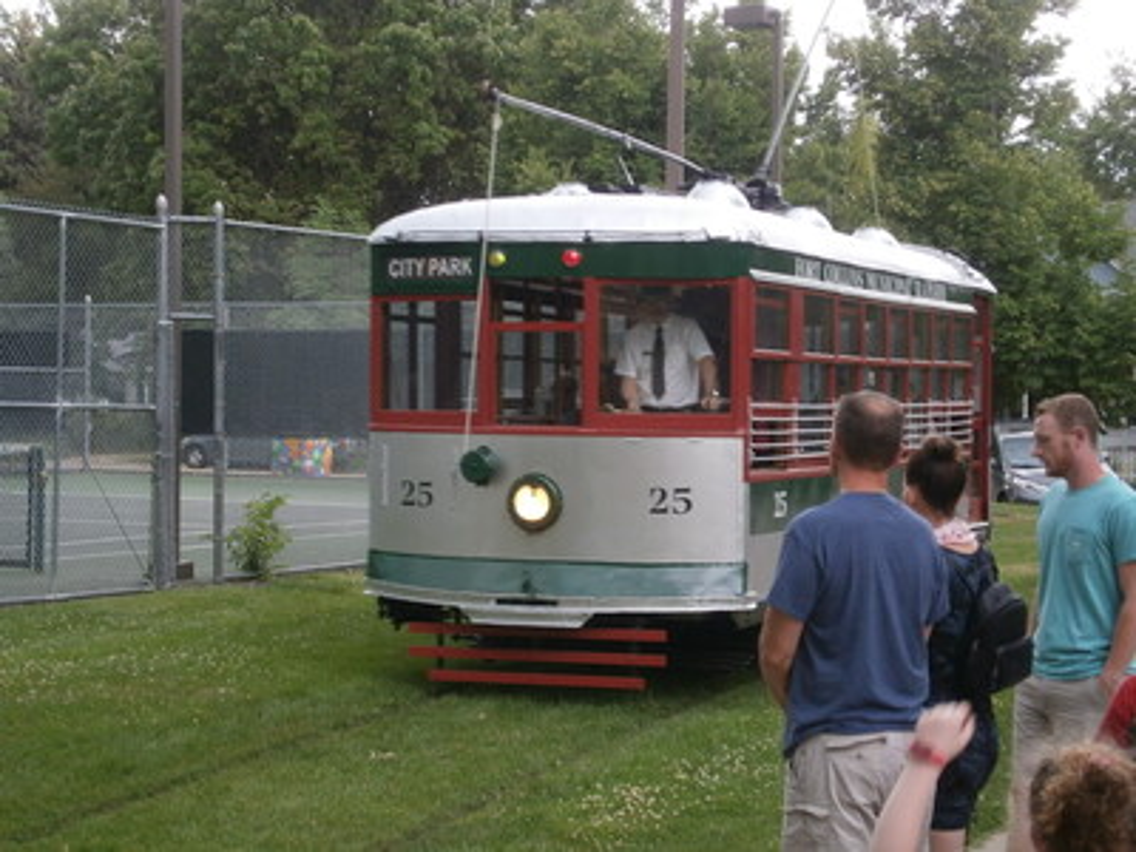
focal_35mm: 73
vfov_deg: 20.2
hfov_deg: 26.7
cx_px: 568
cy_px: 426
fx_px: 2396
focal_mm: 13
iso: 100
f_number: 4.4
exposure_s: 1/50
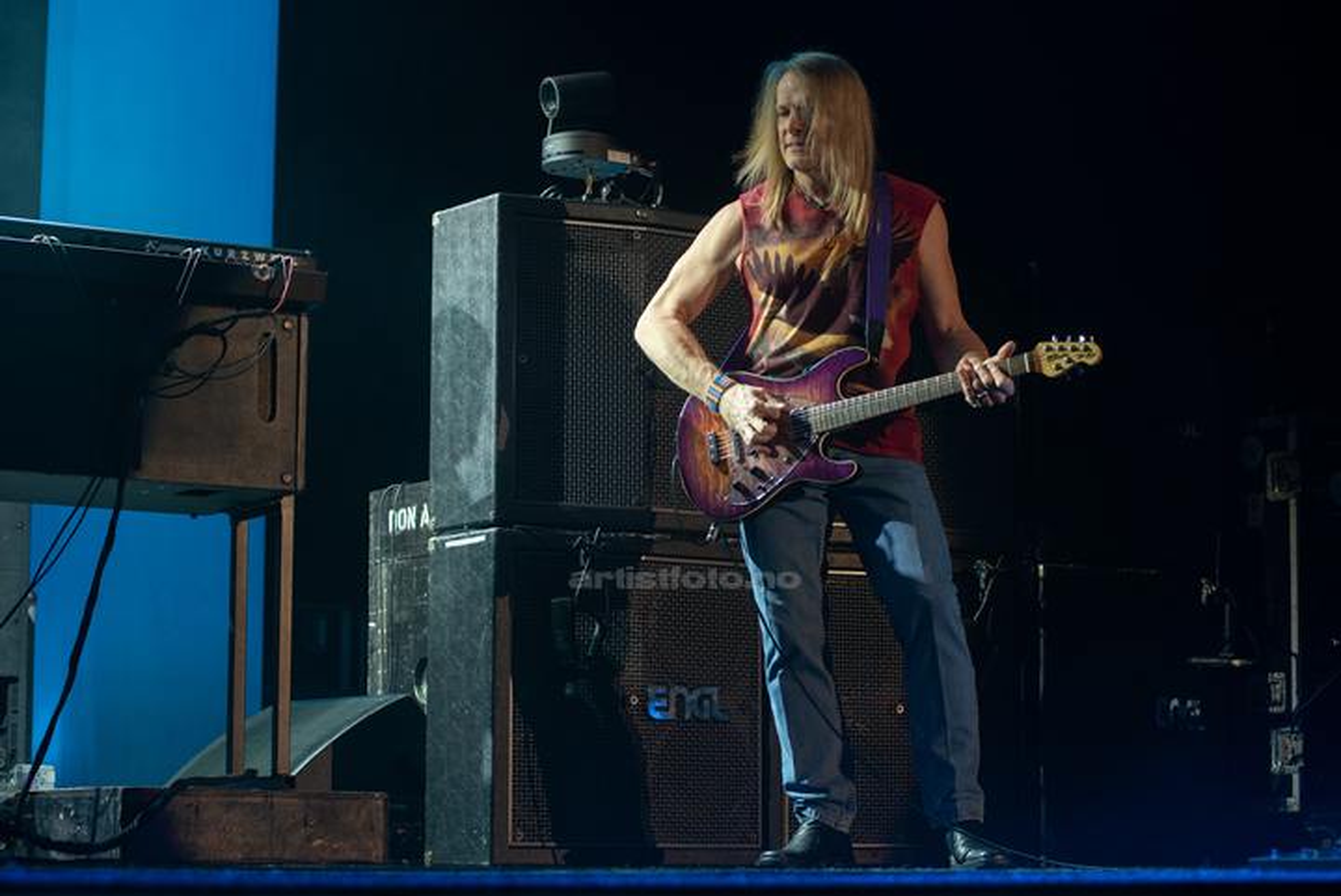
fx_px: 2982
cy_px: 448
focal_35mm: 80
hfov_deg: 25.3
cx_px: 670
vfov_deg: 17.1
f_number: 5.6
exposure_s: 1/250
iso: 640
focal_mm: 80
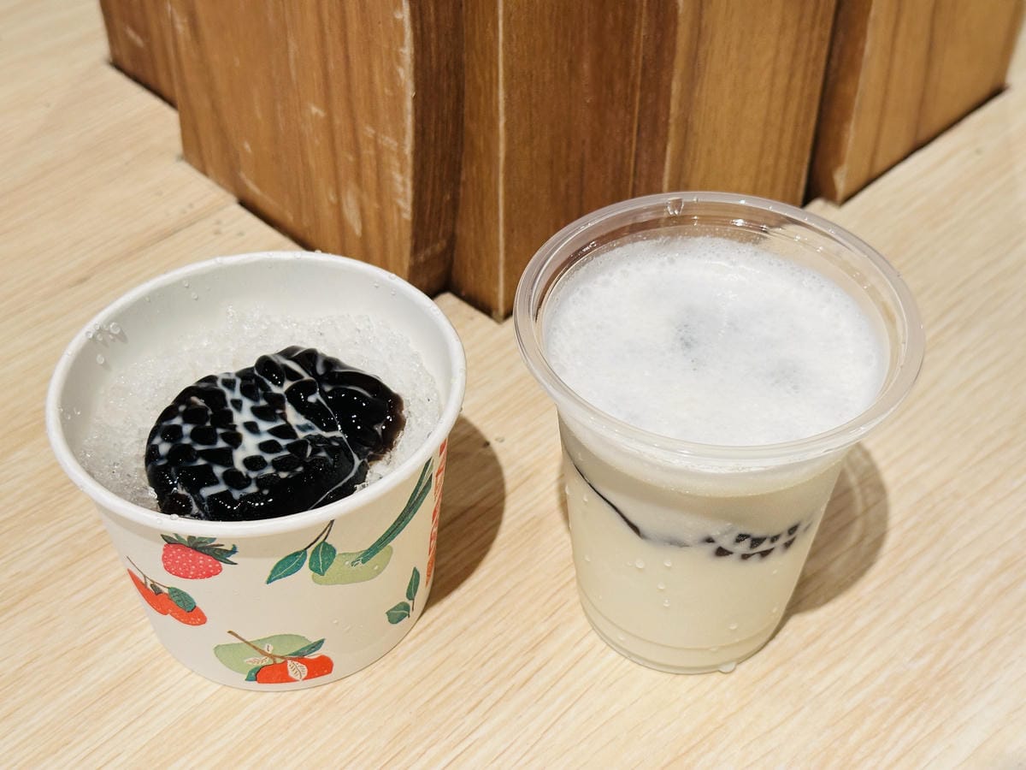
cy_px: 385
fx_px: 1423
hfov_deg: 39.7
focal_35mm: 48
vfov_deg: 30.3
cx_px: 513
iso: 160
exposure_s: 1/60
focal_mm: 6.86
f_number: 1.78
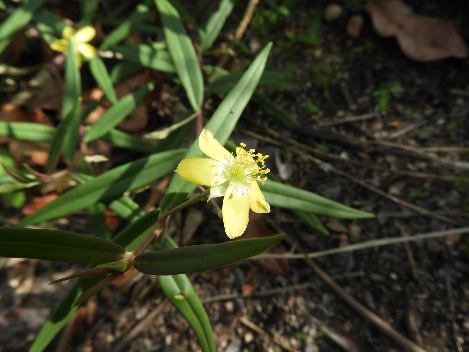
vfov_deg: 56.8
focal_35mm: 24
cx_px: 234
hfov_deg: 71.6
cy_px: 176
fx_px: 325
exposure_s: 1/500
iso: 100
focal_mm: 4.3
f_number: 3.3
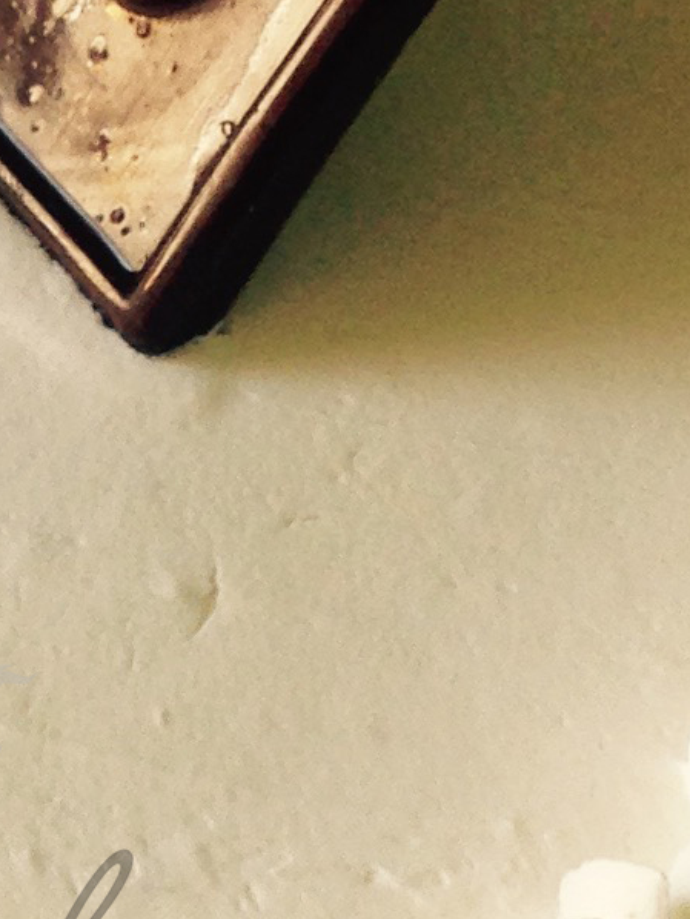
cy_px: 504
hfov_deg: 8.0
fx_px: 4781
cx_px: -513
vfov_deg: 11.0
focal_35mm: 180
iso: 50
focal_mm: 4.12
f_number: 2.4
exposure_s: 1/40
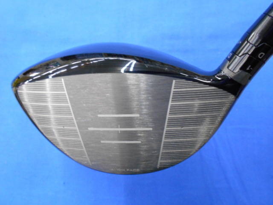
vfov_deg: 53.1
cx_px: 136
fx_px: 205
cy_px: 102
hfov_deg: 67.3
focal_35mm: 26
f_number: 3.2
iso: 400
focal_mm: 4.6
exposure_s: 1/25
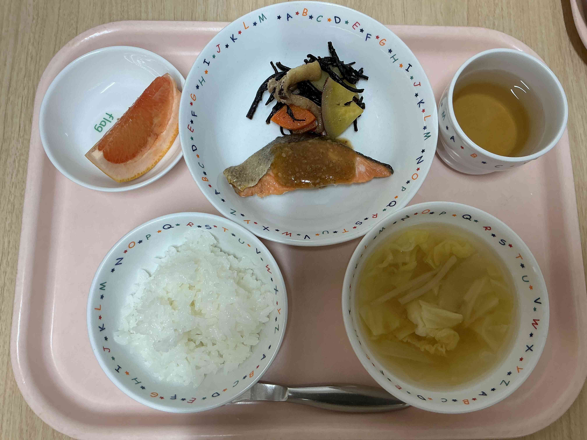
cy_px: 220
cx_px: 294
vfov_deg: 48.2
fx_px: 492
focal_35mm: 29
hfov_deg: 61.7
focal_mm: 3
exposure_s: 1/60
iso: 40
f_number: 1.8
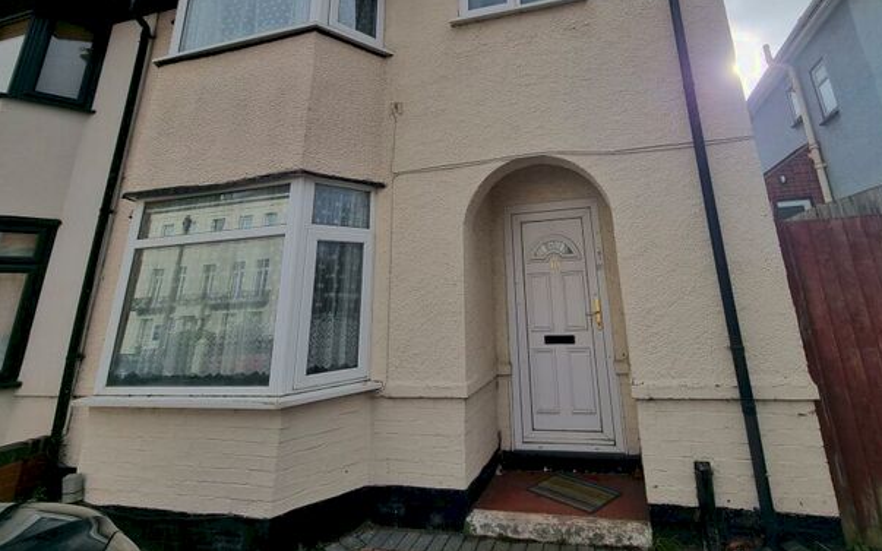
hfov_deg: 97.2
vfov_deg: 68.6
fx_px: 385
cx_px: 500
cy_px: 169
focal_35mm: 16
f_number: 2.2
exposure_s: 1/1876
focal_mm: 2.2
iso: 50
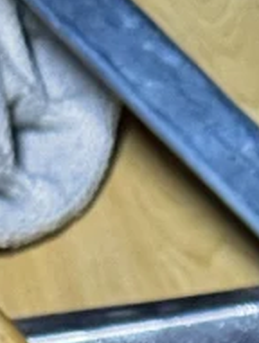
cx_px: 953
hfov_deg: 3.9
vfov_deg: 5.1
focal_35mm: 361
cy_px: 1113
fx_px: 3589
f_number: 1.78
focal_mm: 6.76
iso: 160
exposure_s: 1/50
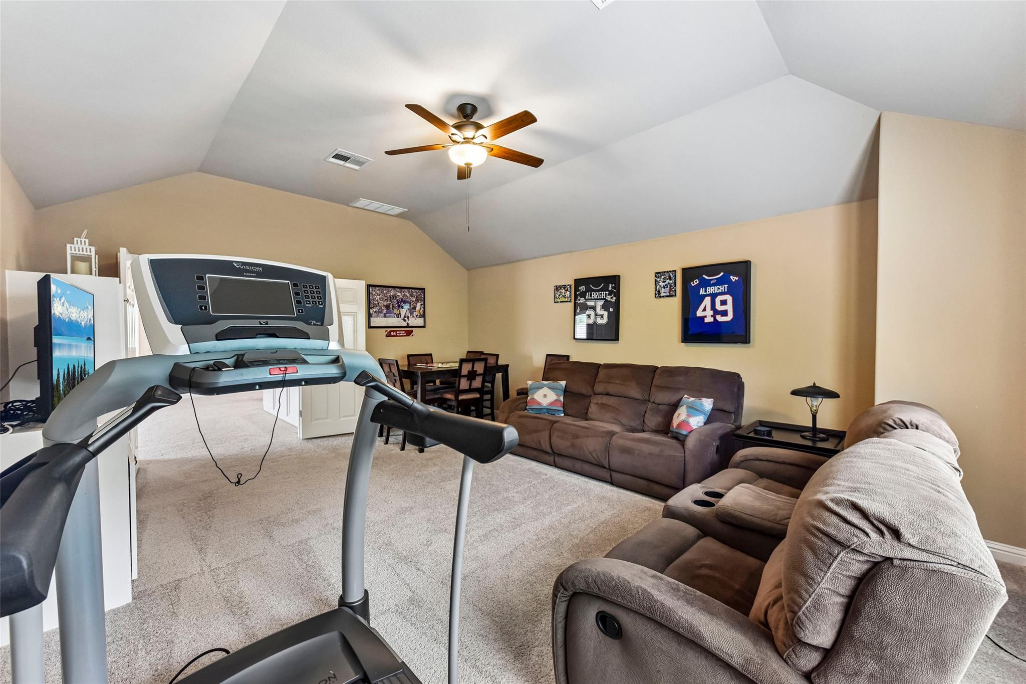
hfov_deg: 104.3
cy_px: 342
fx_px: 399
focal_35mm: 14
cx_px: 513
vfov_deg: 81.2
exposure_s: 1/15
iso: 1600
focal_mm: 14
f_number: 8
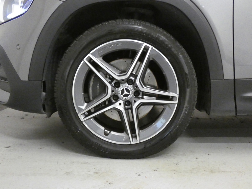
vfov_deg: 31.5
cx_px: 126
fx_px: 335
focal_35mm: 46
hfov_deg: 41.2
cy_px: 94
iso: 3200
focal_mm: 8.2
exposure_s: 1/60
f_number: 3.8
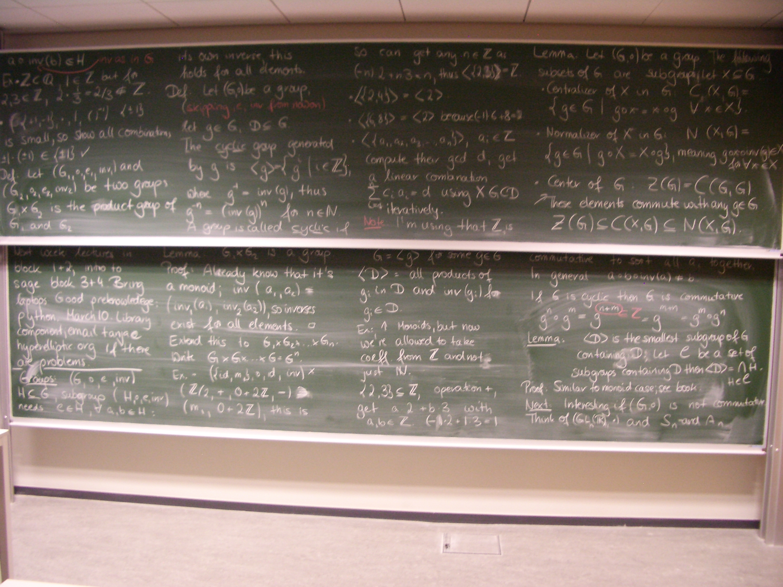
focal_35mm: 35
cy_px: 294
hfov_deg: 52.6
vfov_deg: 40.7
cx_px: 392
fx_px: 792
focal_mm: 5.8
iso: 200
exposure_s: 1/5
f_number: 2.6
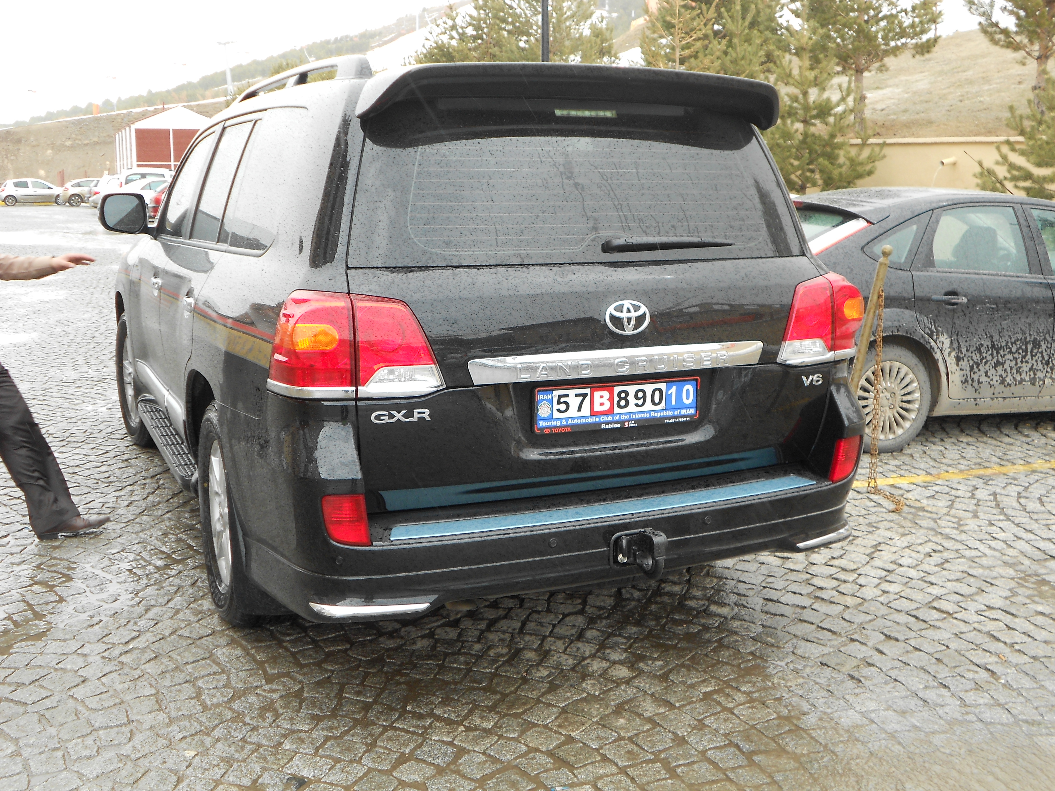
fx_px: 1128
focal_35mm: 37
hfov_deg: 50.1
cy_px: 396
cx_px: 528
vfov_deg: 38.7
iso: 80
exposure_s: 1/160
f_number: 3.9
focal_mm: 6.7
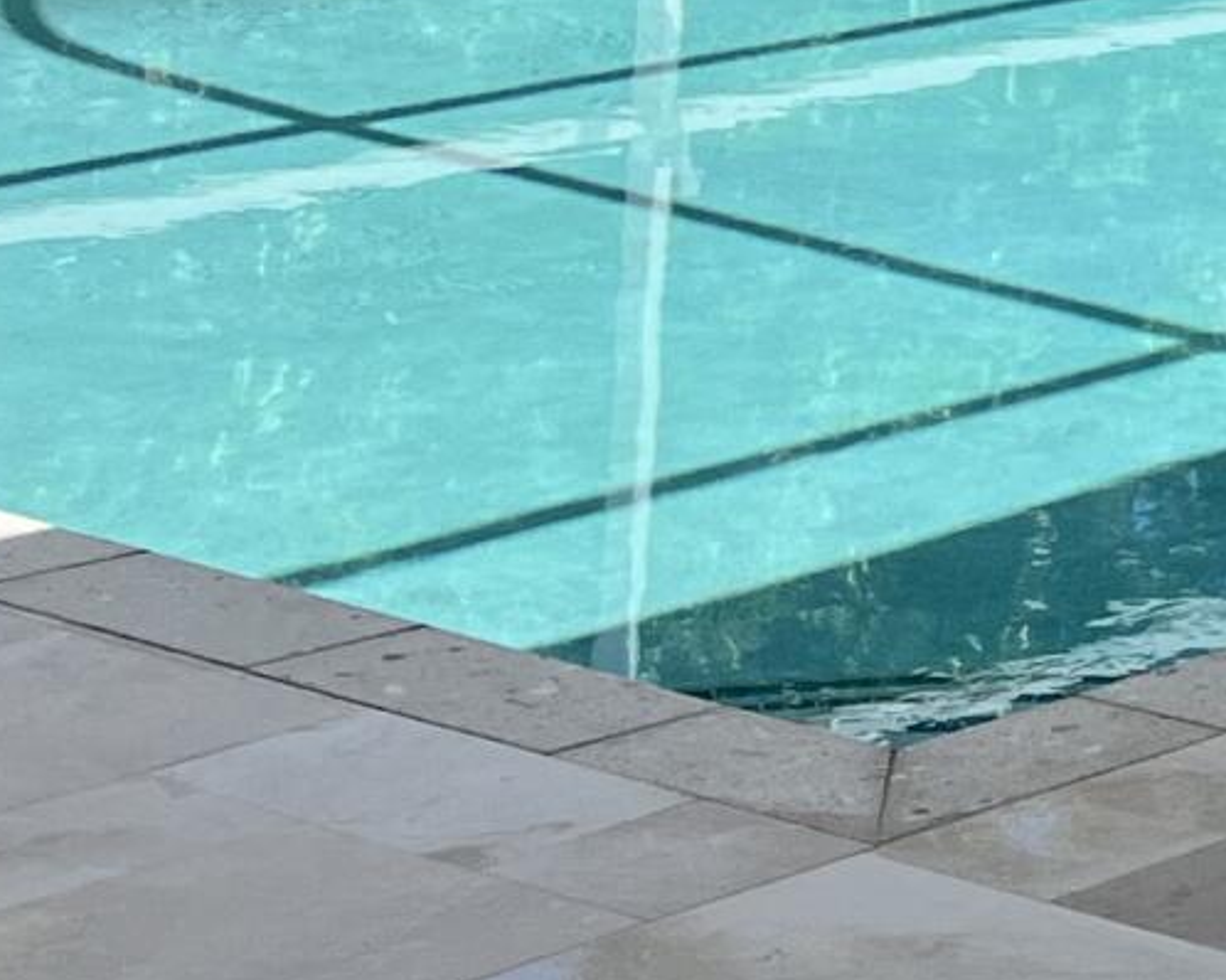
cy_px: -884
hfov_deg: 10.8
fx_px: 5549
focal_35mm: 153
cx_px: 2873
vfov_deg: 9.5
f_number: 1.5
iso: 50
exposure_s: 1/2571
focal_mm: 5.7
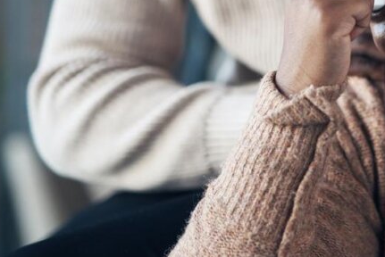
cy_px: 11
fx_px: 1637
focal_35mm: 153
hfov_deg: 13.2
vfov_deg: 8.9
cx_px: 378
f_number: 1.6
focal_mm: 50
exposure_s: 1/320
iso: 320
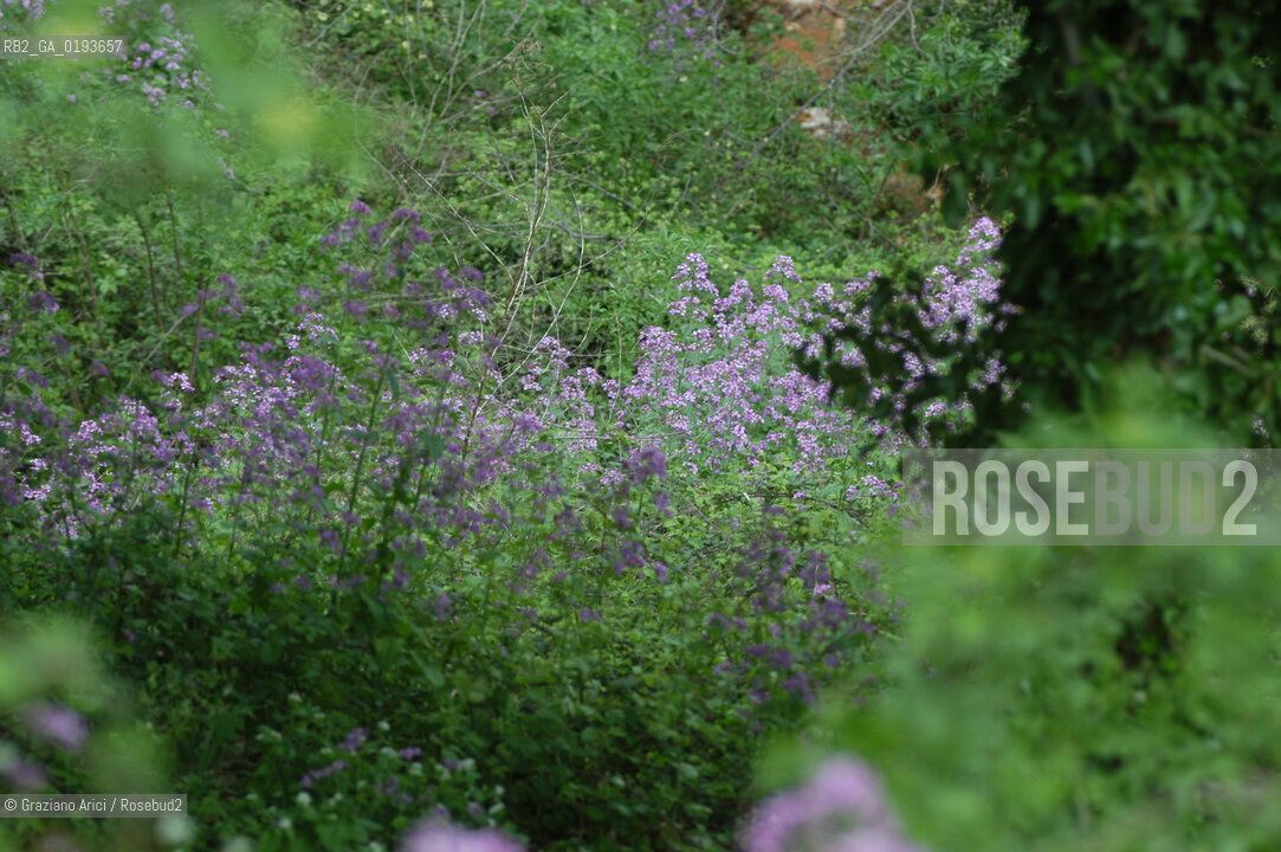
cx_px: 640
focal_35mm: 202
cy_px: 426
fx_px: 7199
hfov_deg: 10.2
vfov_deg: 6.8
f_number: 3.5
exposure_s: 1/125
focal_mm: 135
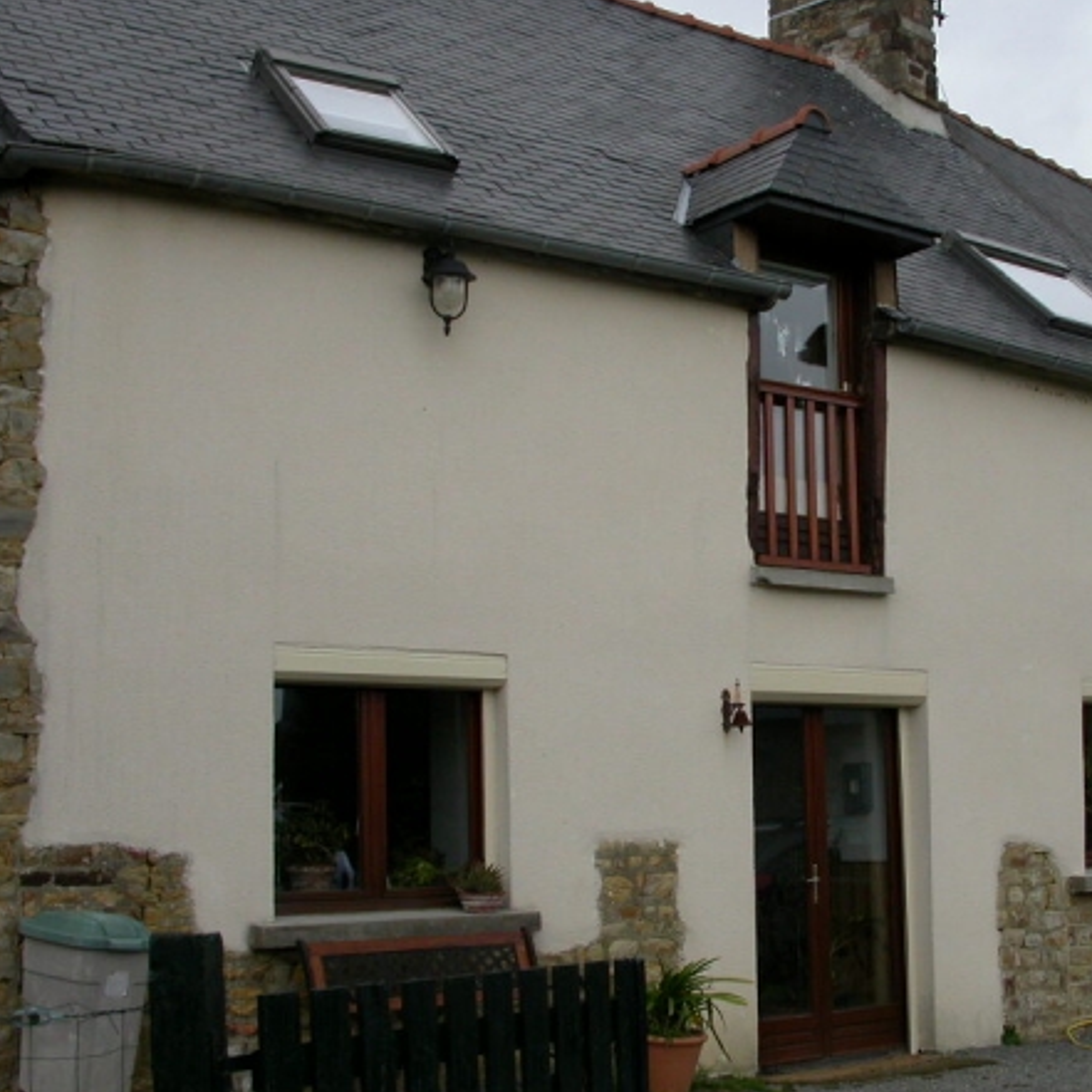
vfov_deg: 32.8
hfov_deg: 32.3
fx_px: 1856
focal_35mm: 52
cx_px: 792
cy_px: 550
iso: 100
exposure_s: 1/112
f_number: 4.7
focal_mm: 7.85
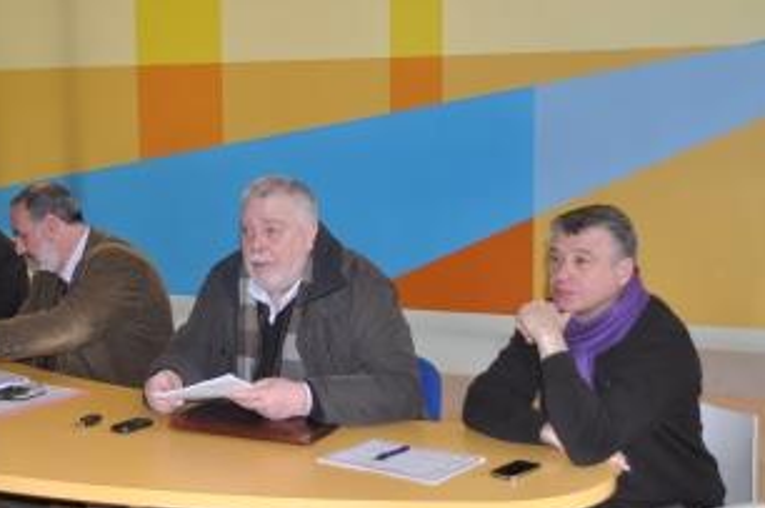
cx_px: 210
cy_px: 250
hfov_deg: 31.1
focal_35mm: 64
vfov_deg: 21.3
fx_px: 1352
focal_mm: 29
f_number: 4
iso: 320
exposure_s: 1/80
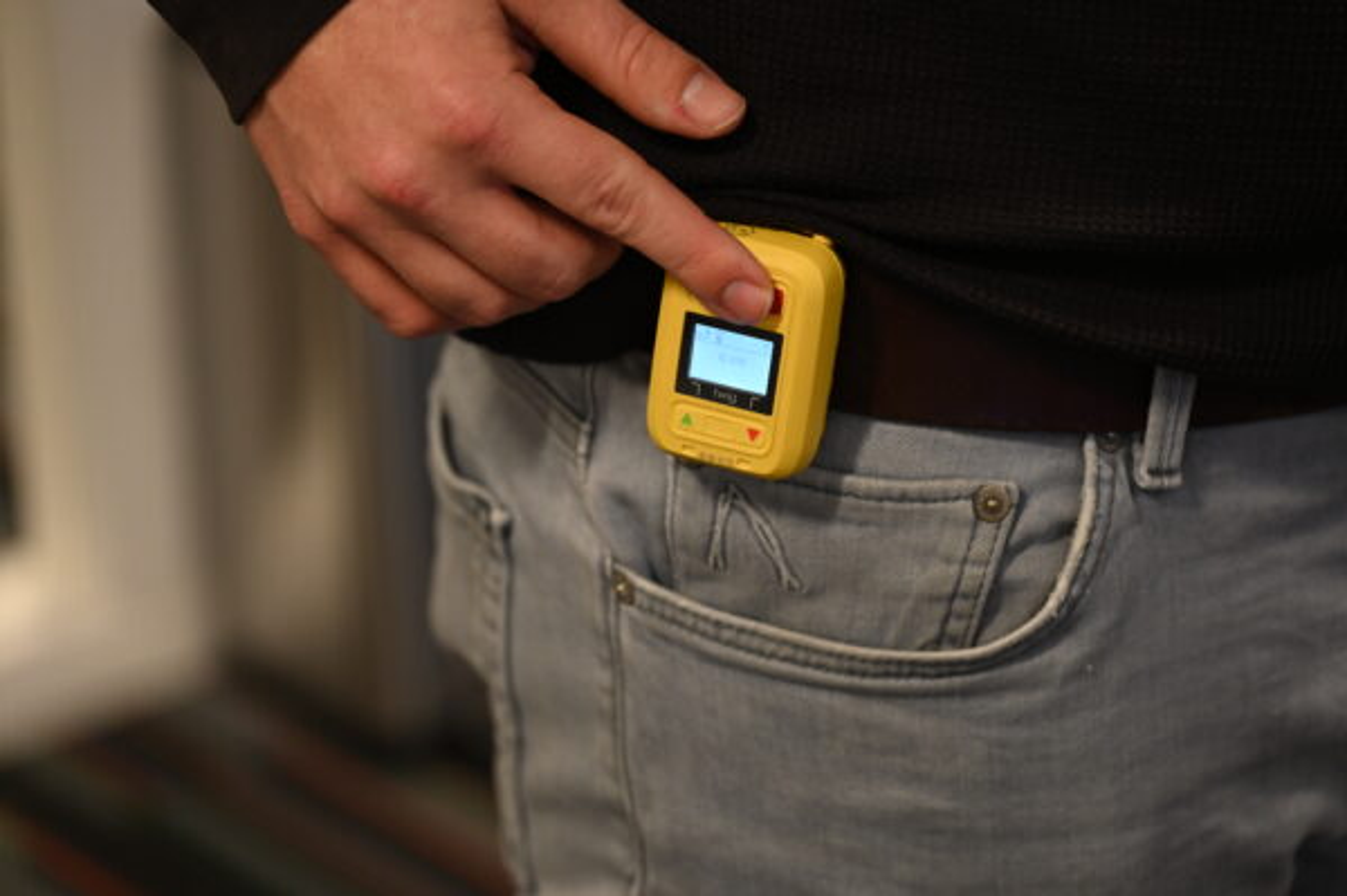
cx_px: 674
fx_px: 4486
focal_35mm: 120
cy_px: 448
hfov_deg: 17.1
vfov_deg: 11.4
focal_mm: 120
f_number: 4
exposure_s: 1/125
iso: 1250
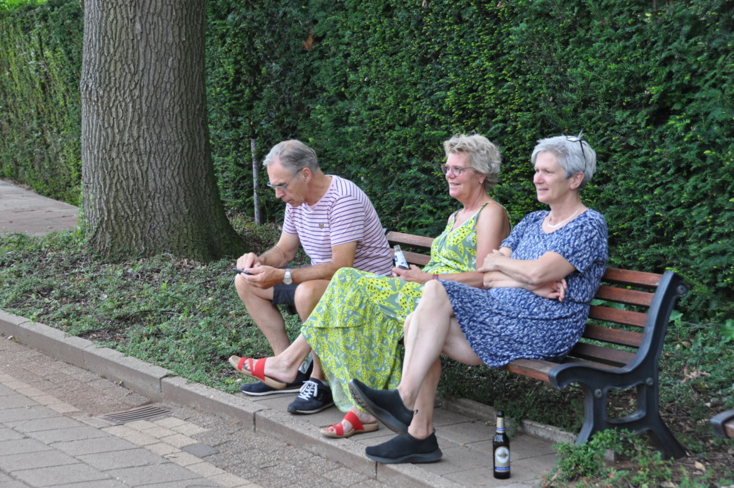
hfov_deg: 26.0
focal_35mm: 78
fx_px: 1588
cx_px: 367
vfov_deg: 17.4
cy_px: 244
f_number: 5.6
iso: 320
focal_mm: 52
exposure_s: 1/125
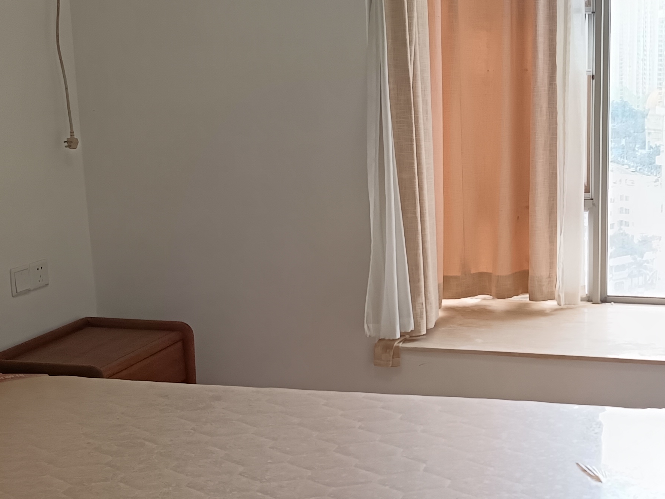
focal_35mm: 54
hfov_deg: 34.3
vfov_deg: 27.0
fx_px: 1037
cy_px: 249
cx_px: 542
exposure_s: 1/100
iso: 529
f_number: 1.75
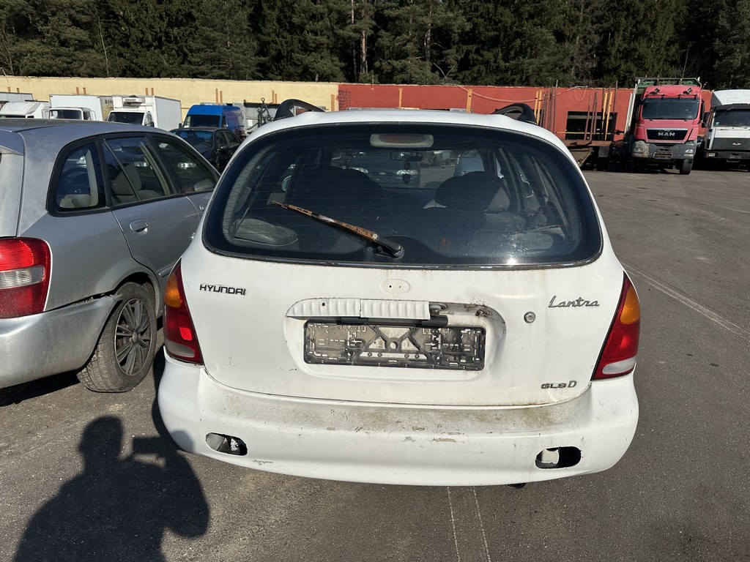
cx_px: 375
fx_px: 520
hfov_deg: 71.6
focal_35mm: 24
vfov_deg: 56.8
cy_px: 281
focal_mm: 6.86
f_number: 1.78
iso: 80
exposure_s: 1/13699
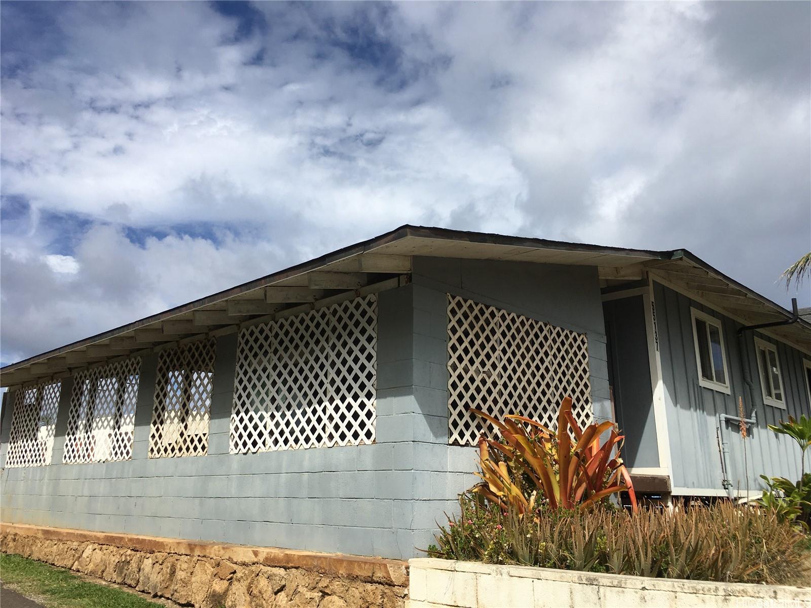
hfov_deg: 61.7
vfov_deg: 48.2
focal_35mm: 29
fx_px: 679
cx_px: 406
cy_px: 304
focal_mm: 4.15
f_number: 2.2
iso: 25
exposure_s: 1/2959
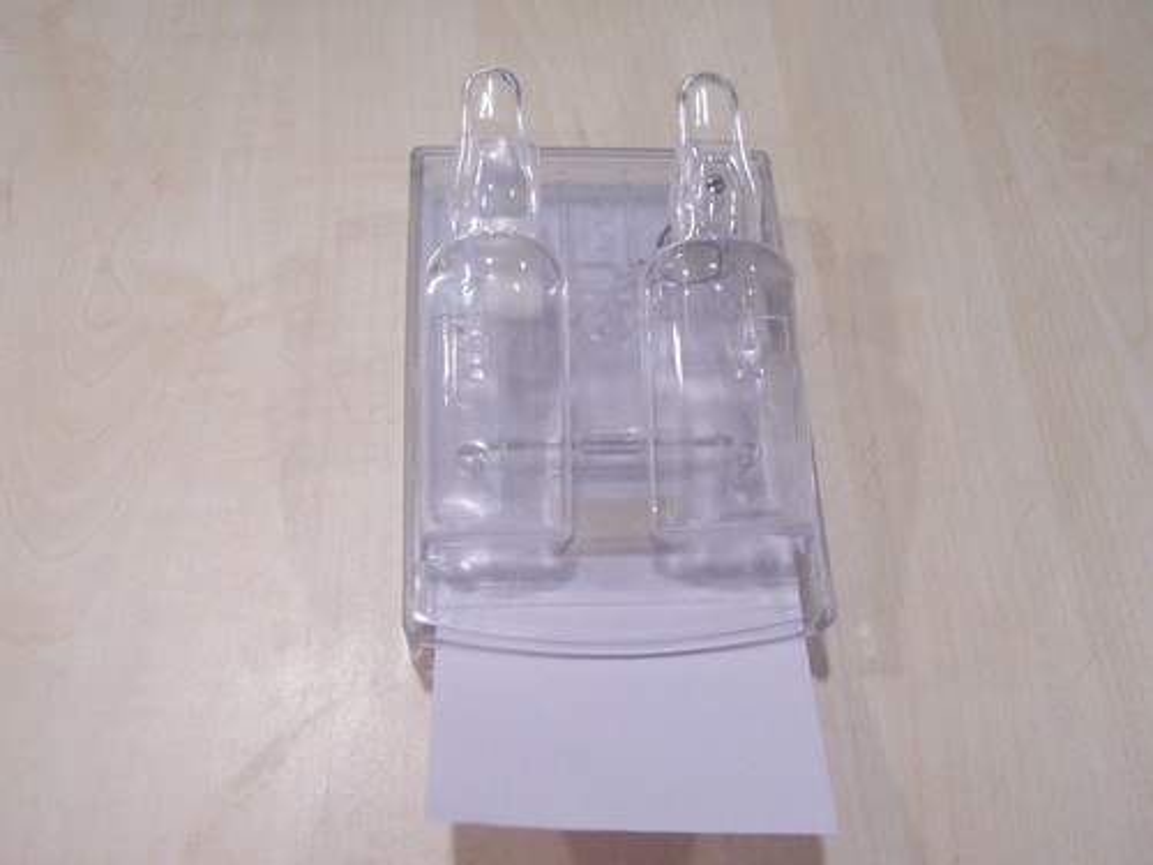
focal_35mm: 37
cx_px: 576
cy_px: 432
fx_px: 1232
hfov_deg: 50.1
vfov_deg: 38.7
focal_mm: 5.6
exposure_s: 1/30
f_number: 2.8
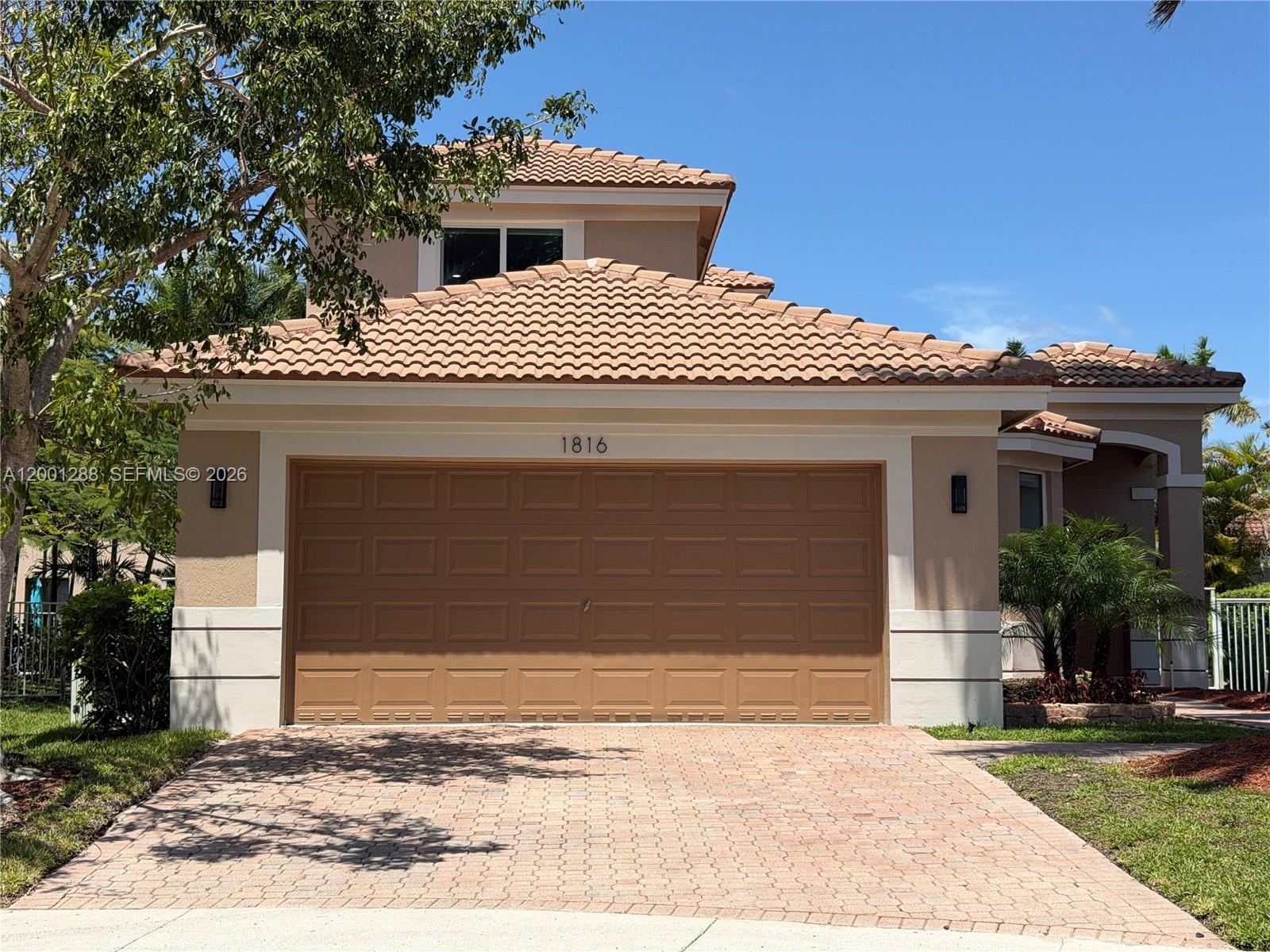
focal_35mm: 48
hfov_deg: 39.7
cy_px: 476
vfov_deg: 30.3
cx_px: 635
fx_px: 1761
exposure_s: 1/4587
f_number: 1.78
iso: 64
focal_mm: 6.76
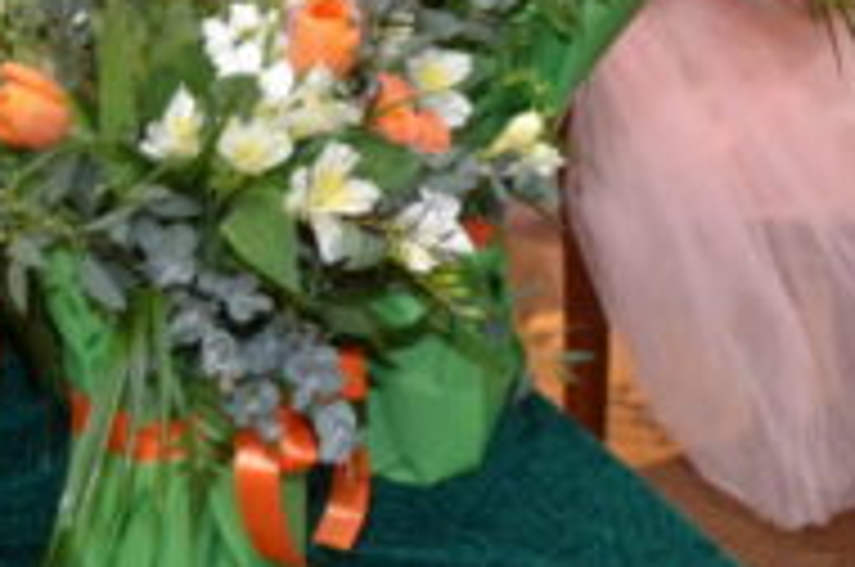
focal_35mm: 162
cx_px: 1314
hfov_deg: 12.1
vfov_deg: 8.0
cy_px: -650
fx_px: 3841
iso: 800
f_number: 4
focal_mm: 20
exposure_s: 1/60
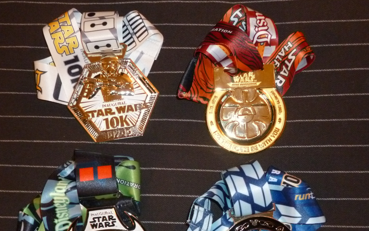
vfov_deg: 35.9
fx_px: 352
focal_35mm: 35
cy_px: 152
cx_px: 166
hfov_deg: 55.2
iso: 400
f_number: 3.3
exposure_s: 1/10
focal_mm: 5
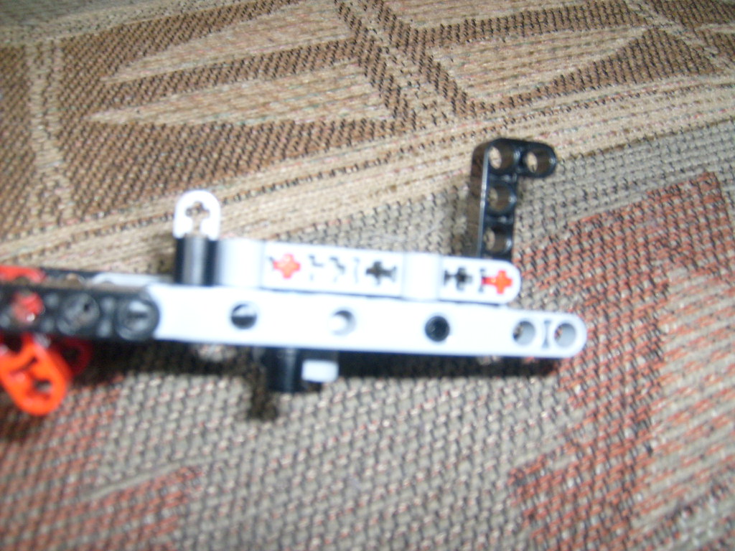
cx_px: 368
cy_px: 276
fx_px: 743
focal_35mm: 35
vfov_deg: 40.7
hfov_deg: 52.6
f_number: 2.8
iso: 100
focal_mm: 5.8
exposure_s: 1/45
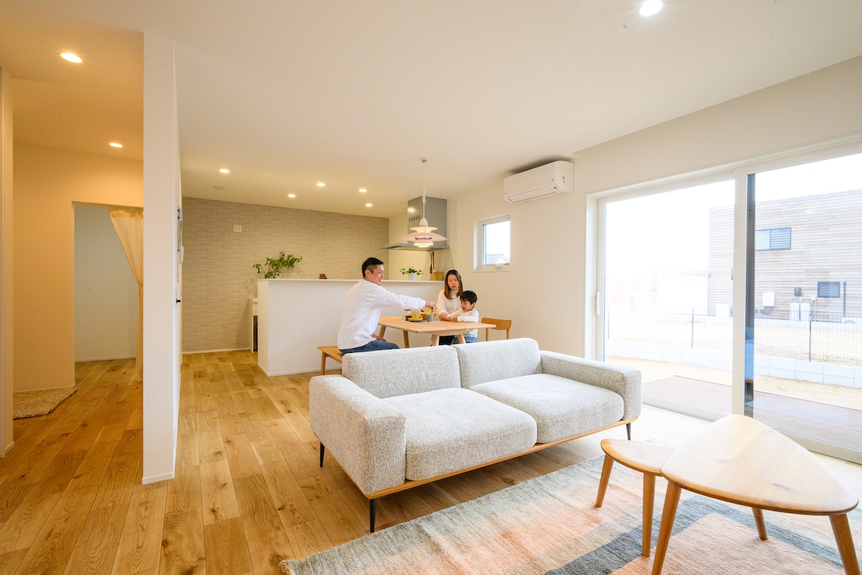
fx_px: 395
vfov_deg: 72.1
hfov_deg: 95.0
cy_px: 288
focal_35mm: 16
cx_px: 431
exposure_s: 1/10
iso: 1250
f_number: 16
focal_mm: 16.5
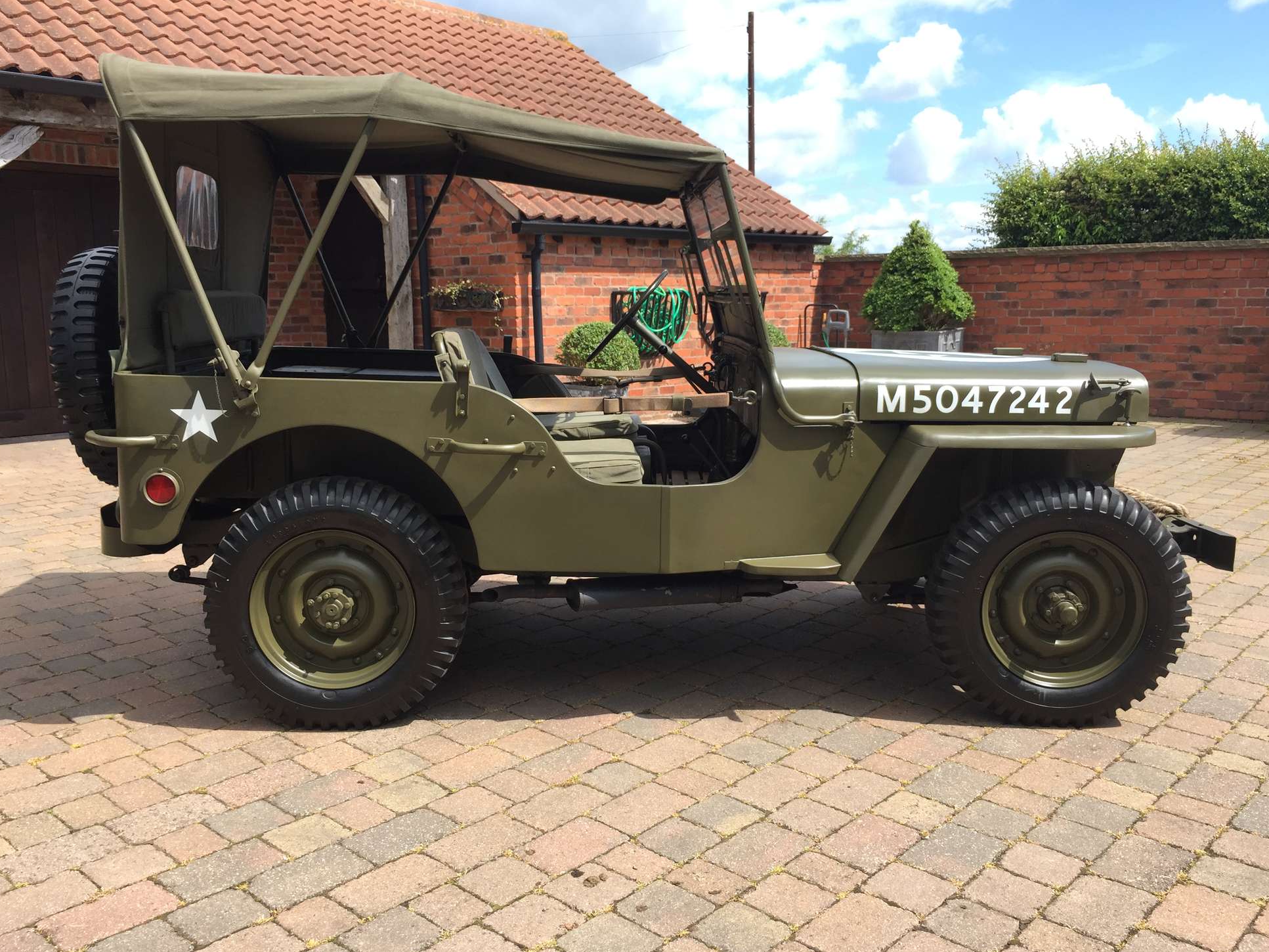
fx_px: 1100
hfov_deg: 60.0
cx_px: 635
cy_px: 481
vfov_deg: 46.8
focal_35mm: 30
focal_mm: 4.15
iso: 32
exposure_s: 1/842
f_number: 2.2
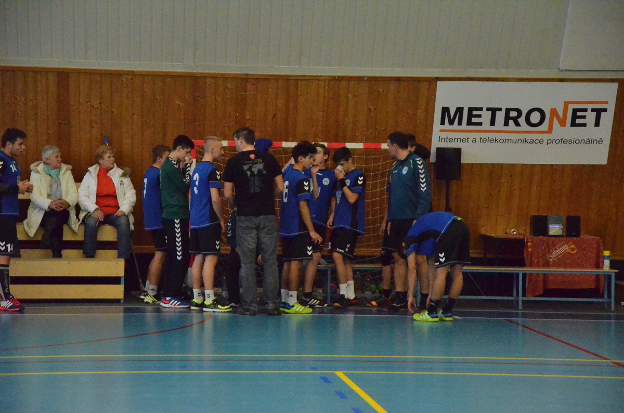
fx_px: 2205
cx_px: 312
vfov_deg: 10.7
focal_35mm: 128
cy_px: 206
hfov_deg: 16.1
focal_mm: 85
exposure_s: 1/800
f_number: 5.6
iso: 6400
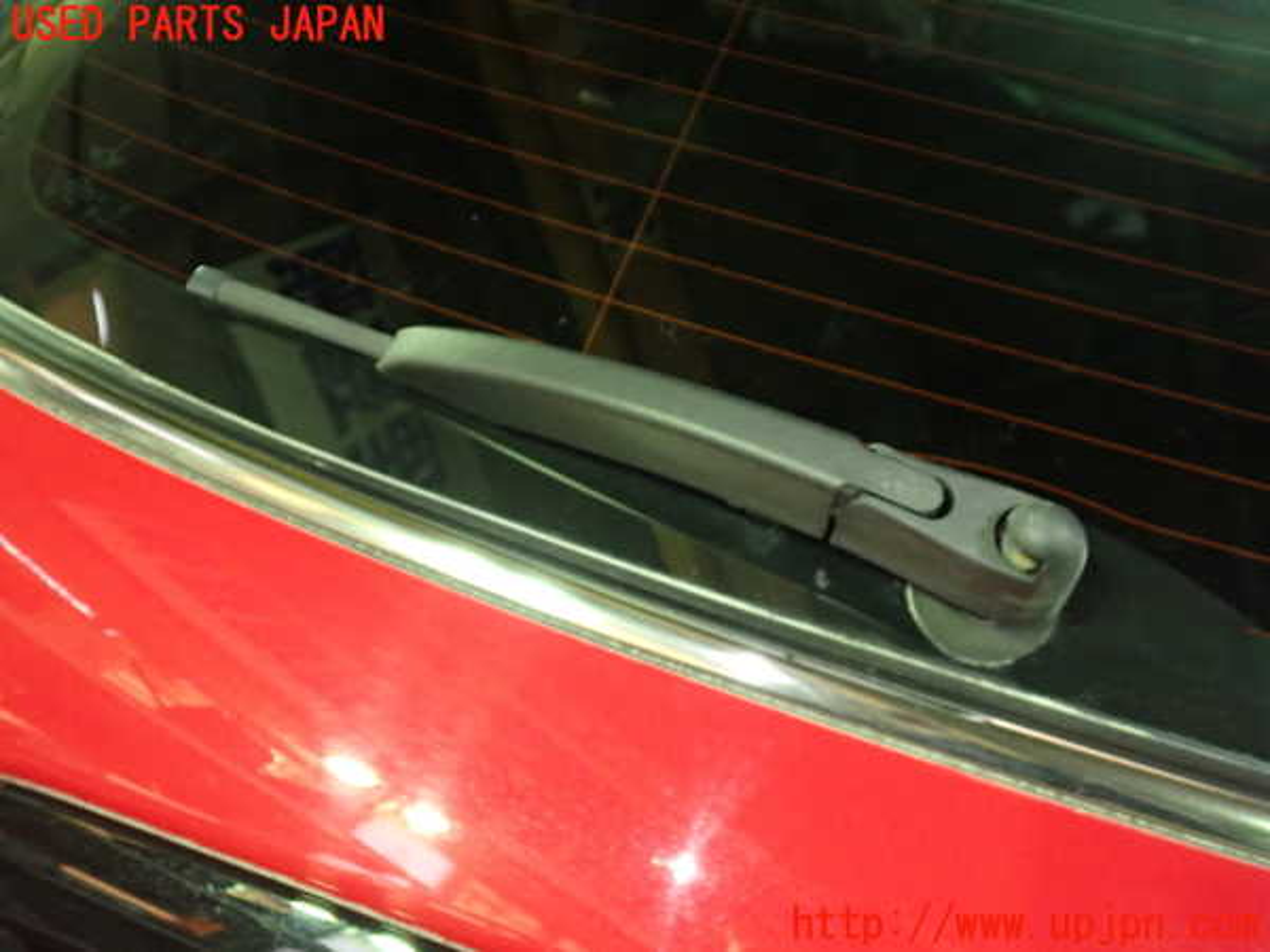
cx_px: 635
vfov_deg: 46.8
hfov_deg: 60.0
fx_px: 1101
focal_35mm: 30
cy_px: 476
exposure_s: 1/30
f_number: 2.3
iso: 800
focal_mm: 5.4
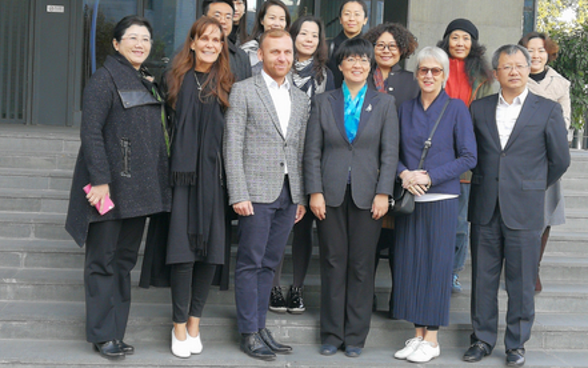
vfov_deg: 24.0
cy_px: 169
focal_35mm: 54
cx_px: 295
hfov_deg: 37.5
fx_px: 866
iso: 50
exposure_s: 1/204
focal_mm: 3.95
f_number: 1.8
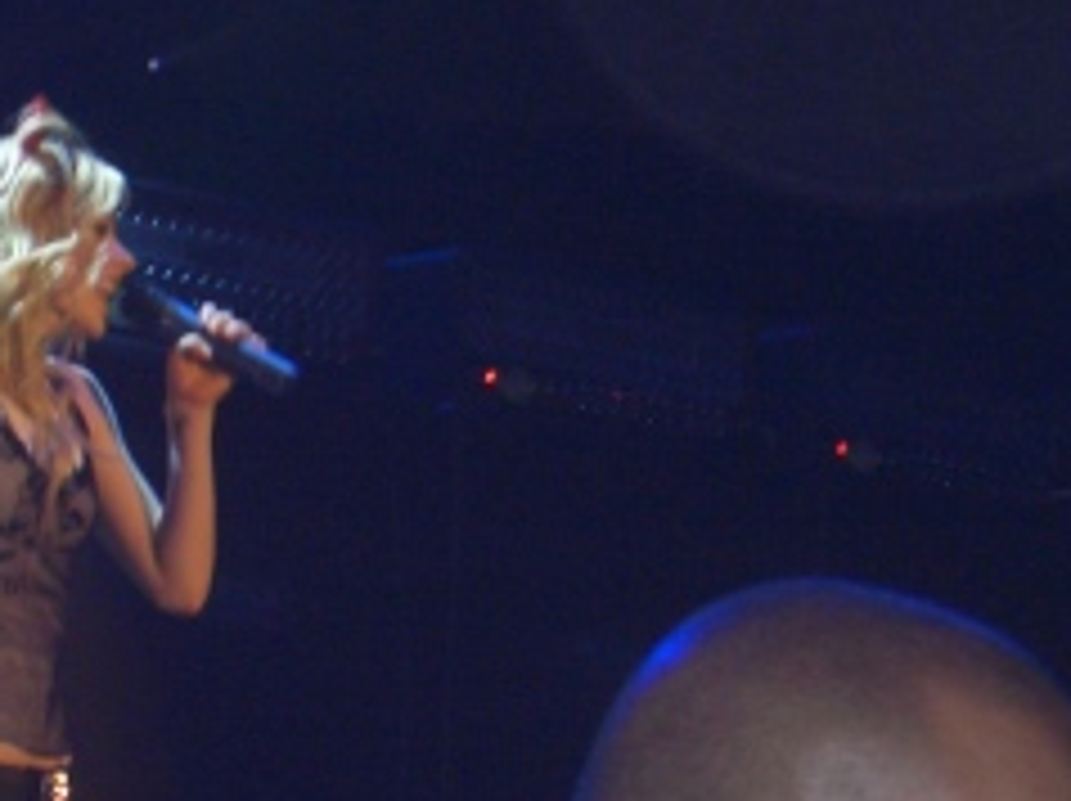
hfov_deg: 9.3
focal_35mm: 213
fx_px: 6583
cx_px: 171
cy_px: 558
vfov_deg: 7.0
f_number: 4.5
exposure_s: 1/60
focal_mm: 20.3
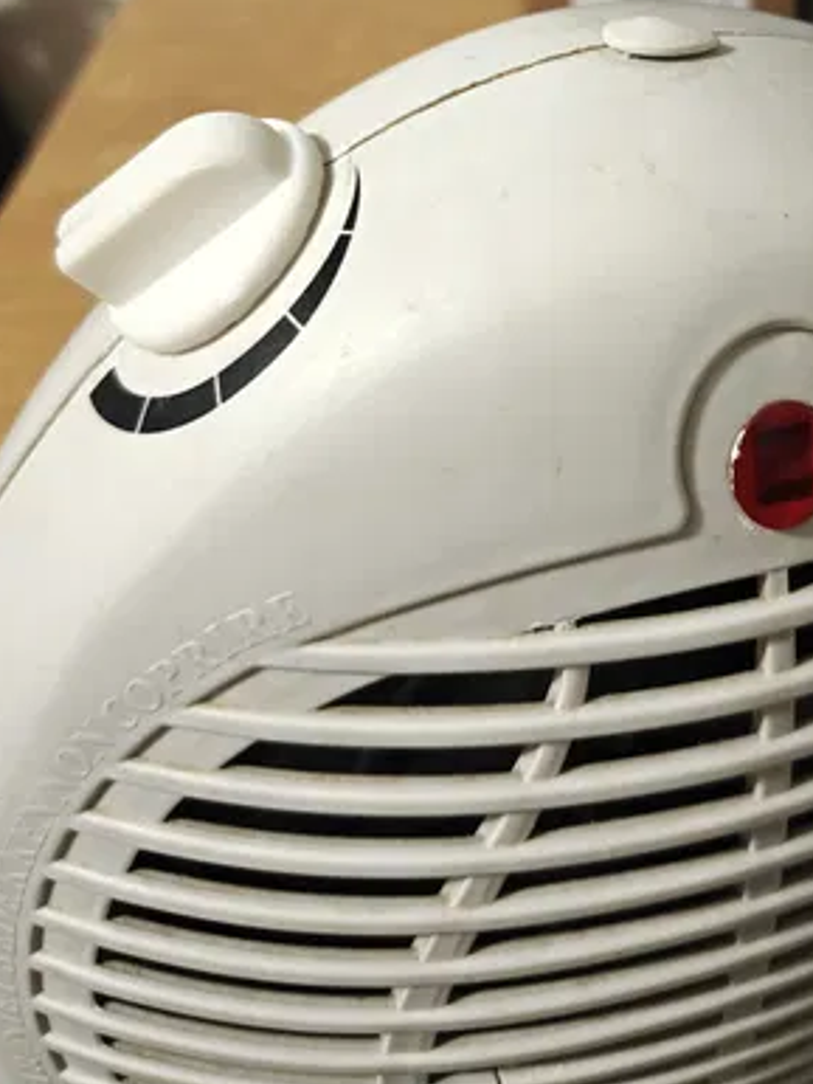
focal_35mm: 39
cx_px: 595
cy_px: 221
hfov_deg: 36.1
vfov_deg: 45.5
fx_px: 1221
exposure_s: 1/30
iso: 2500
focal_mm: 5.59
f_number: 1.8
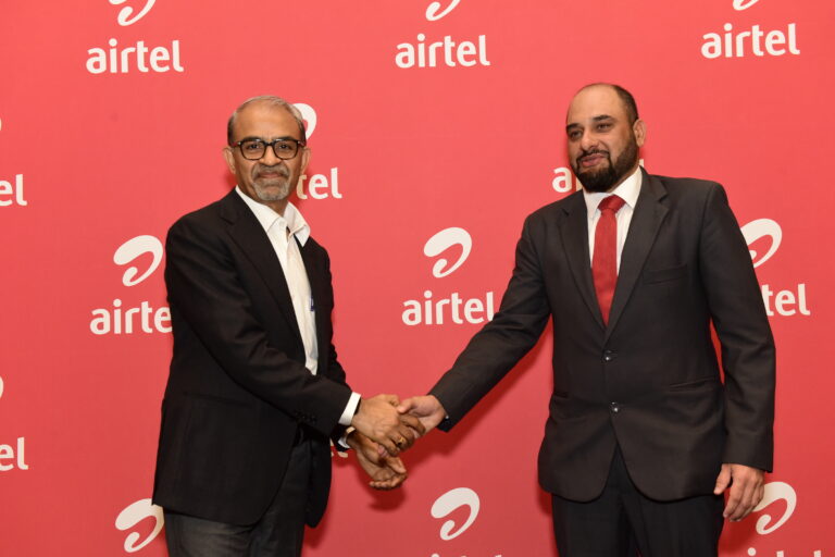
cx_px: 418
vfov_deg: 27.0
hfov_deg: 39.6
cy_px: 278
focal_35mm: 50
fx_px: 1160
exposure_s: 1/200
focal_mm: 50
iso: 3200
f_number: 6.3
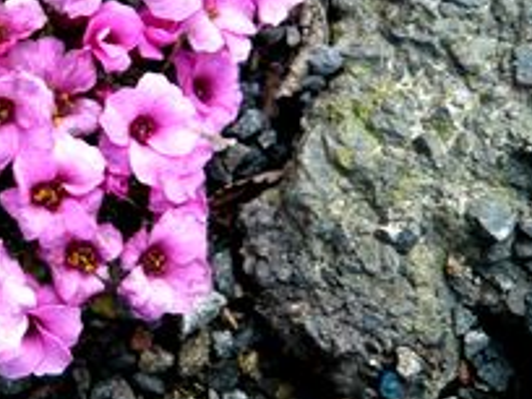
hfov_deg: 33.1
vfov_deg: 26.1
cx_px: 50
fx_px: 845
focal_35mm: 55
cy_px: 81
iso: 160
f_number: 2.8
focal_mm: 4.6
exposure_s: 1/30
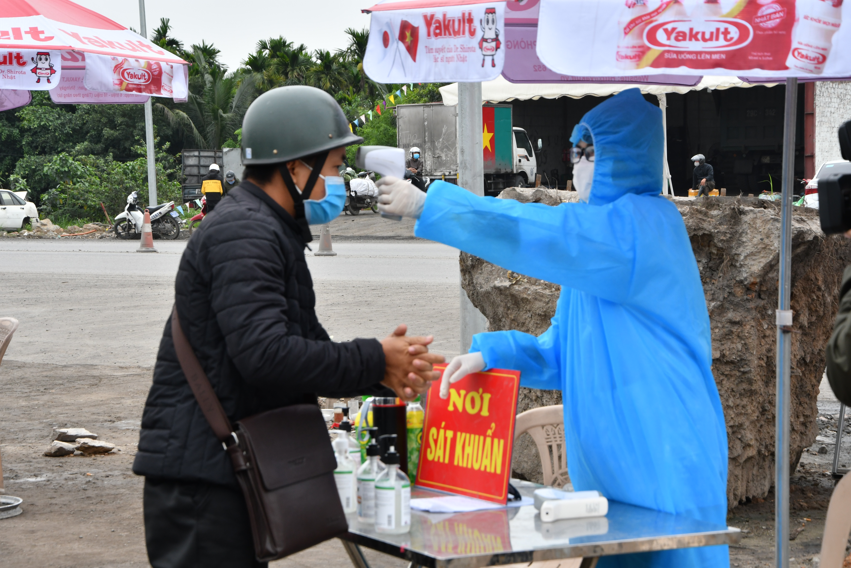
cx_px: 426
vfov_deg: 14.7
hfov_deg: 21.9
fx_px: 2198
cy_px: 284
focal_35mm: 93
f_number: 11
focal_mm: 62
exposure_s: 1/50
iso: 320
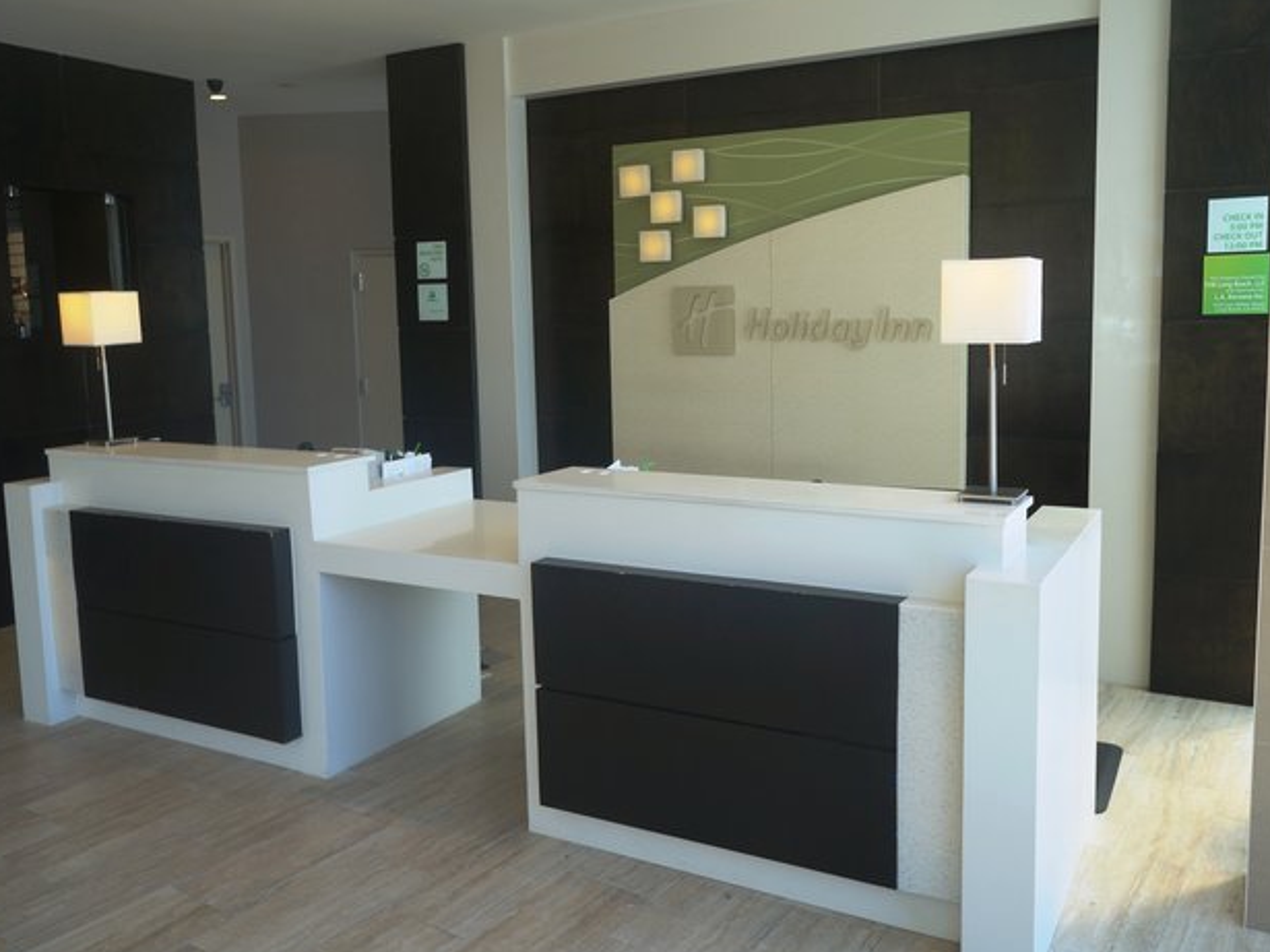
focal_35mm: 30
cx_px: 667
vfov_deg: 46.7
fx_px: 1100
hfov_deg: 59.9
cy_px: 429
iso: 100
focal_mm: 16
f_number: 4
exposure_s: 1/160
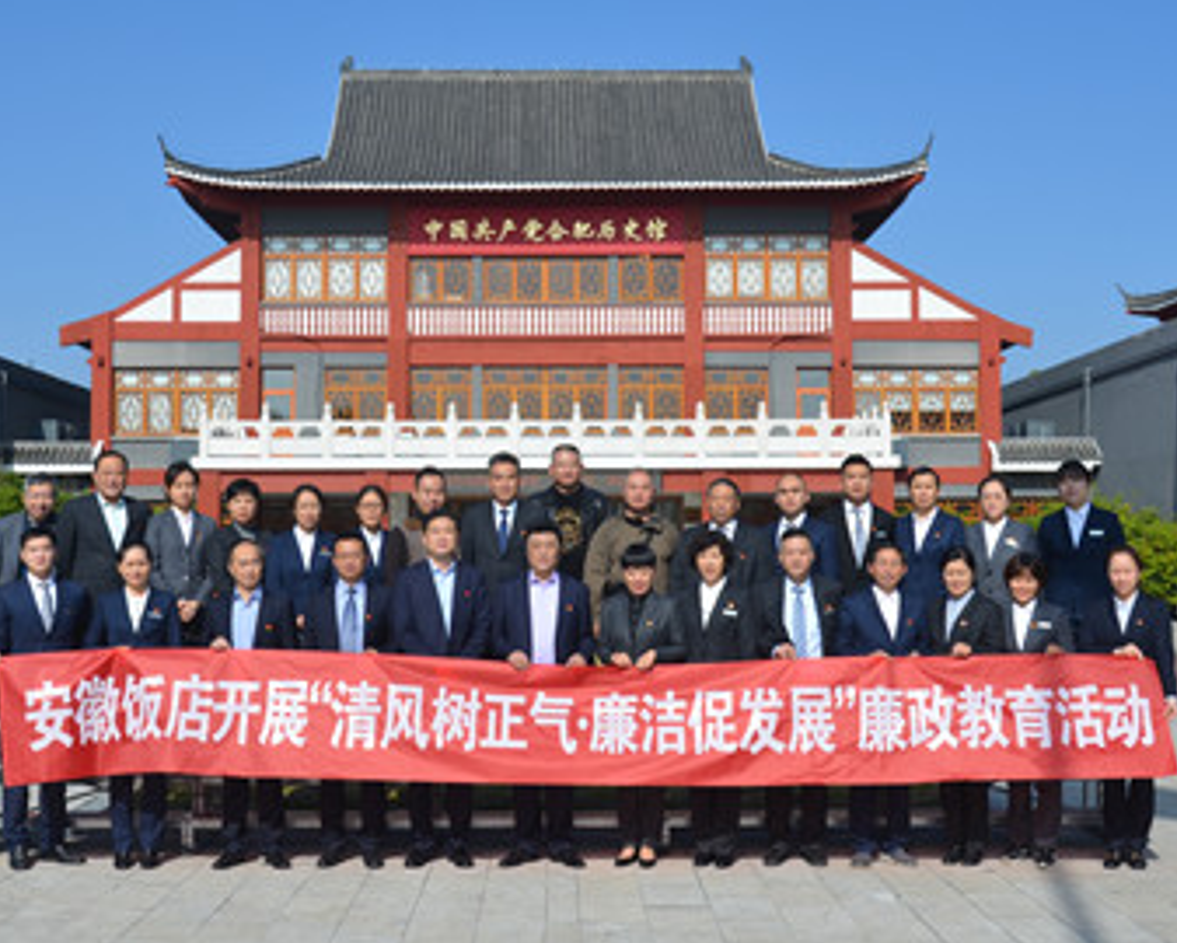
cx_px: 552
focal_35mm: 54
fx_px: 1872
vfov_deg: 28.3
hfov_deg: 34.9
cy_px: 458
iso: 100
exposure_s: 1/250
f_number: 8
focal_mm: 25
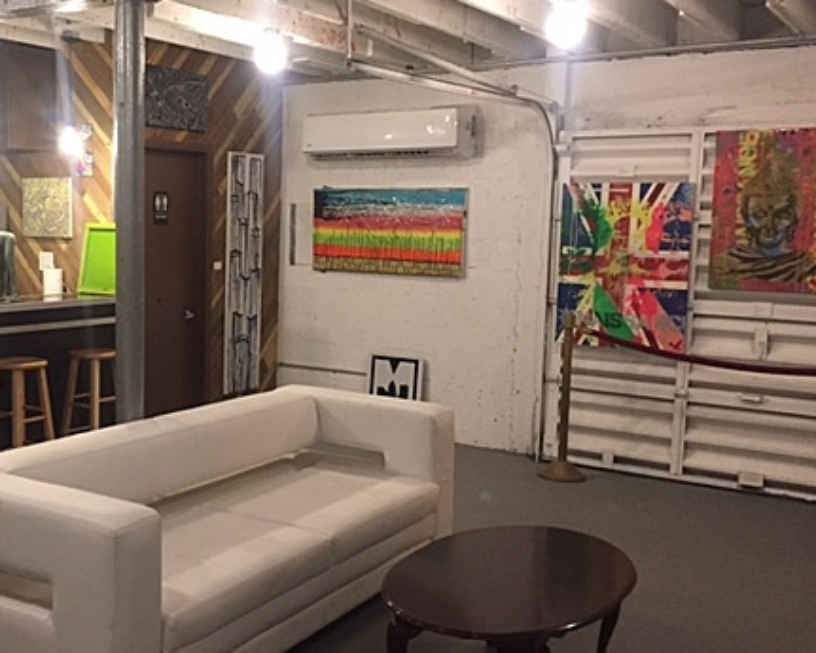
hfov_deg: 42.8
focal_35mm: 42
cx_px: 231
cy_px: 316
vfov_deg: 35.7
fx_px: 1015
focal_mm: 4.15
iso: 160
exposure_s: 1/30
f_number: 2.2
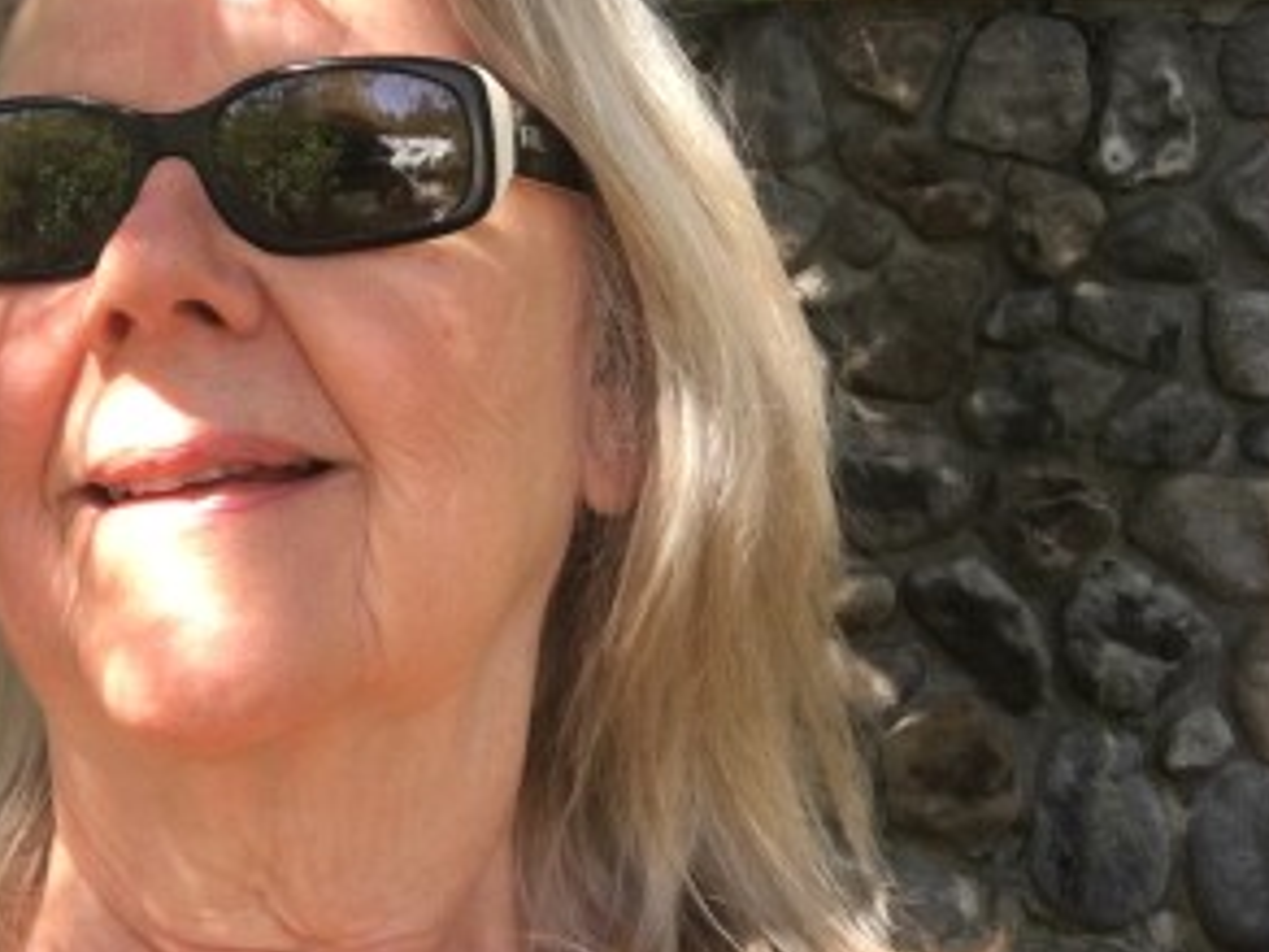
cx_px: 291
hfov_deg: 35.2
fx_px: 1943
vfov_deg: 27.1
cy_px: 211
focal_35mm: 53
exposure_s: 1/120
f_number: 2.2
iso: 32
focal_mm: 2.65
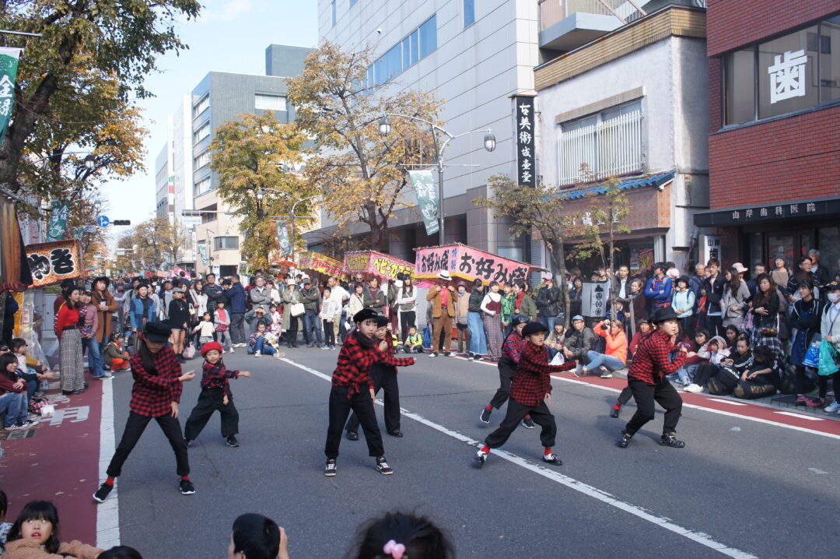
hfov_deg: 55.1
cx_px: 420
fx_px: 804
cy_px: 280
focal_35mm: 34
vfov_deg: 38.3
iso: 200
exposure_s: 1/320
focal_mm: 23
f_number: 5.6
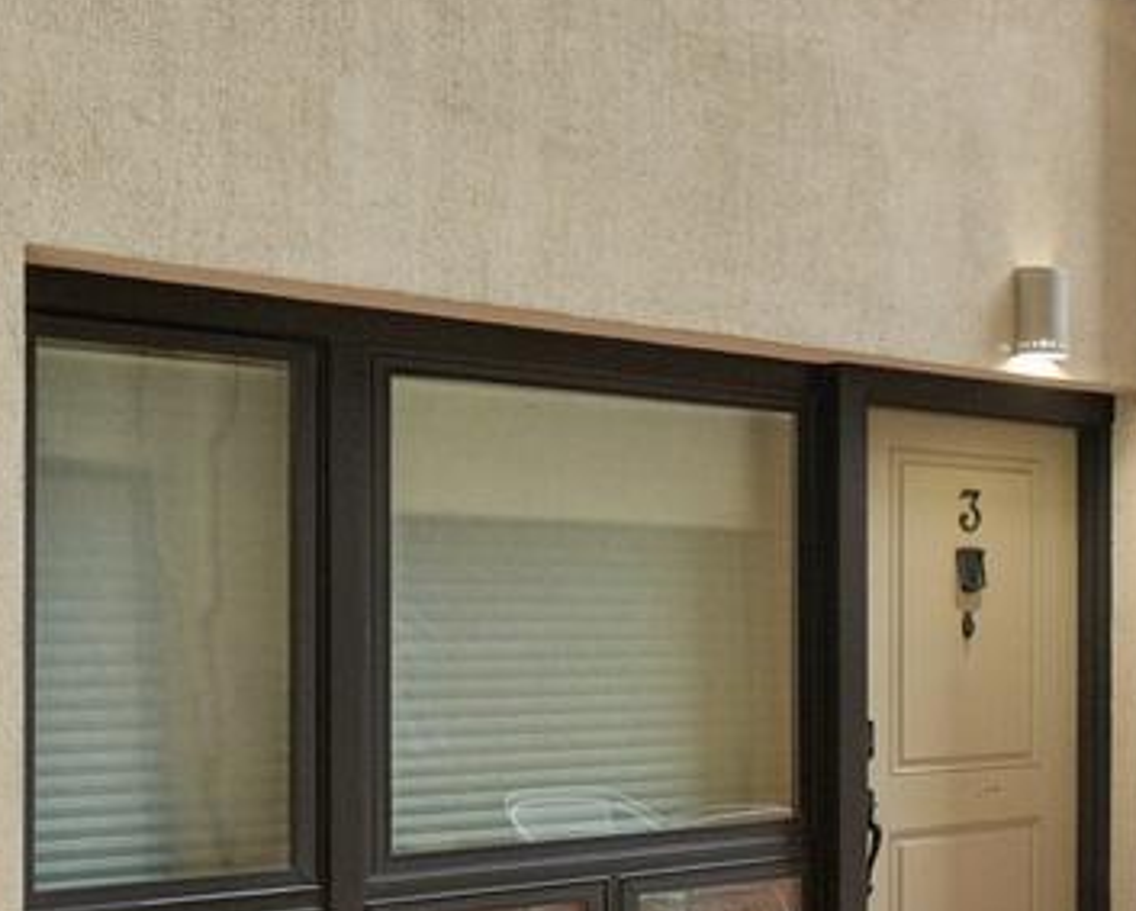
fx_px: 2187
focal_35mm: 65
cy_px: 644
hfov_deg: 24.6
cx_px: 1548
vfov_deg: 23.4
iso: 360
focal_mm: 17
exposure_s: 1/20
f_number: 8
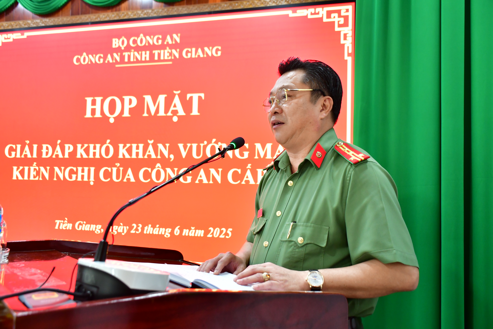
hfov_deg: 57.2
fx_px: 452
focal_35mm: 33
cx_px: 246
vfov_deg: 40.0
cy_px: 164
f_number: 3.5
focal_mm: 22
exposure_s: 1/40
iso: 1000
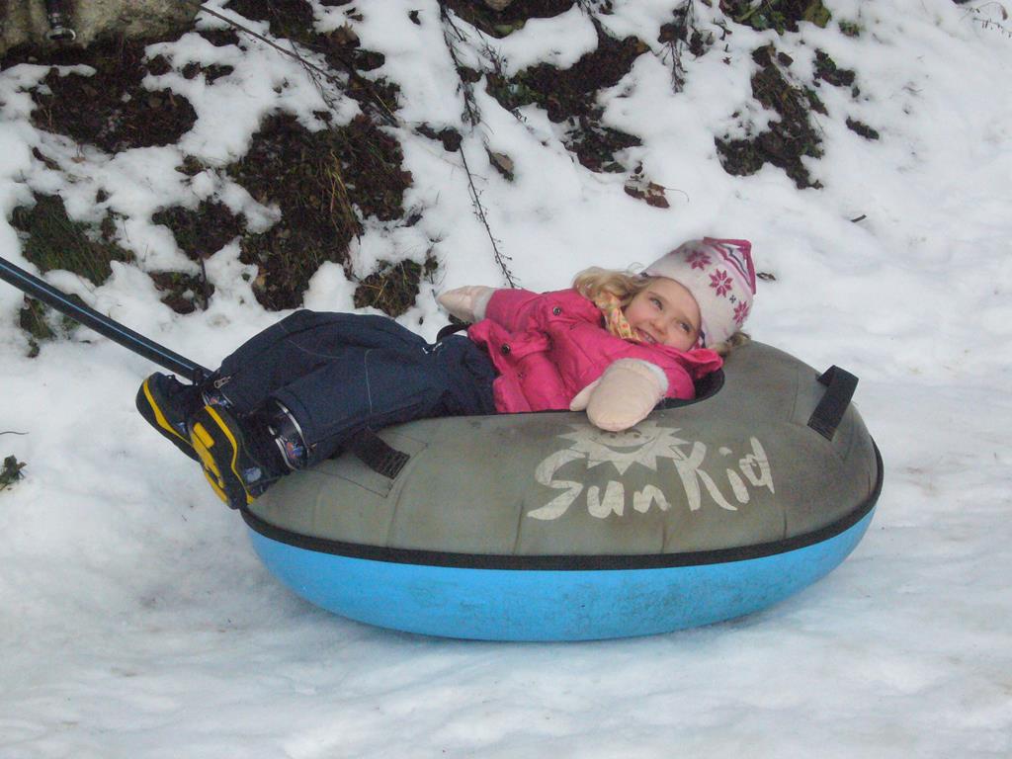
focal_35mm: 73
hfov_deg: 26.7
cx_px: 506
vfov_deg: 20.2
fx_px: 2134
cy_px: 380
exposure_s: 1/500
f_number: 9
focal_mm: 12
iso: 400
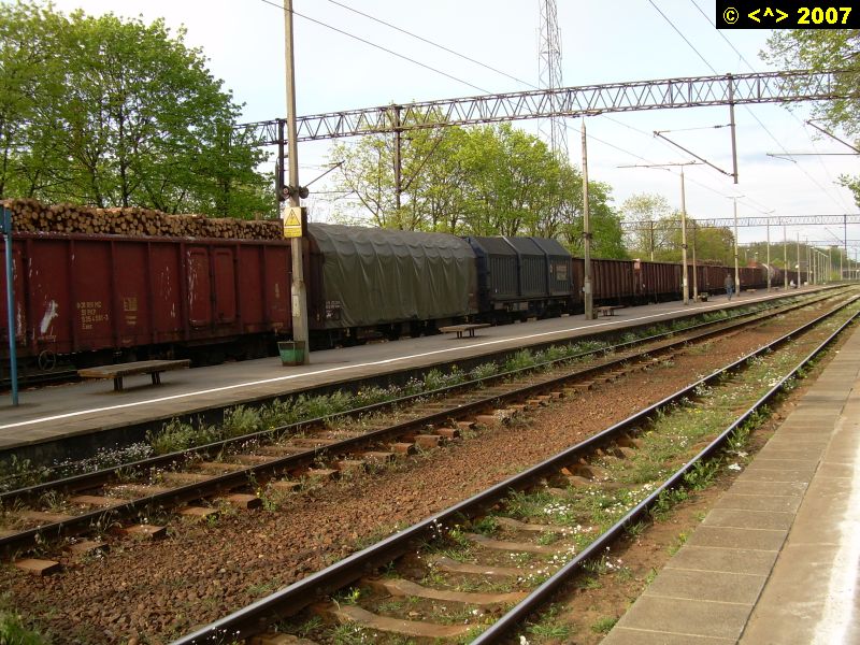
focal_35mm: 38
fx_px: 944
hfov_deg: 49.0
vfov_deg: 37.7
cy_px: 322
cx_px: 430
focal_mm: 6.3
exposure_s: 1/136
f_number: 4.6
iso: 50
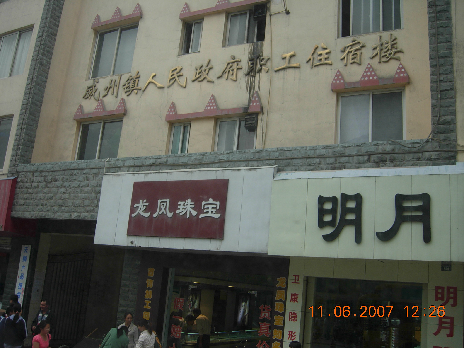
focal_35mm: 36
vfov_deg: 39.7
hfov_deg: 51.4
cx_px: 232
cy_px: 174
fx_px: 483
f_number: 2.7
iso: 50
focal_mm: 7.5
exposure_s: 1/256
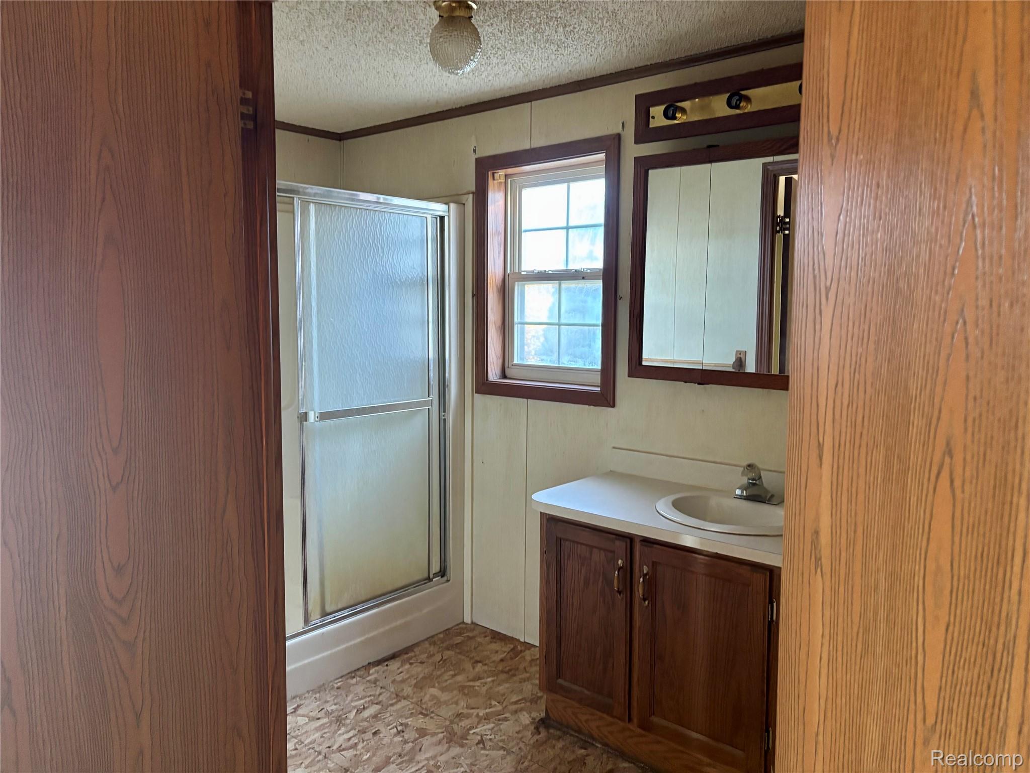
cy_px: 386
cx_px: 515
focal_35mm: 26
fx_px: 774
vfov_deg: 53.1
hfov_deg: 67.3
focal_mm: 5.96
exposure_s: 1/60
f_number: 1.6
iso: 500
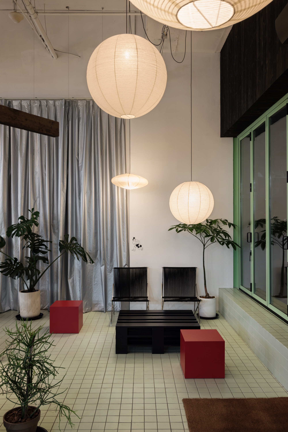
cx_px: 144
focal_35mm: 31
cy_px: 216
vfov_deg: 60.3
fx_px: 372
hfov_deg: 42.4
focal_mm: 31
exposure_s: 1
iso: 100
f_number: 11
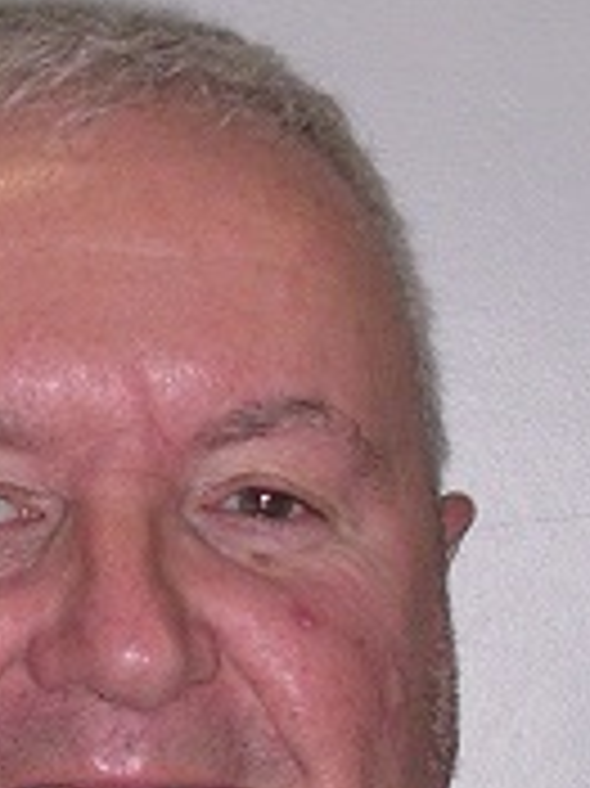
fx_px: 3891
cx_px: 104
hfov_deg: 8.7
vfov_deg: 11.5
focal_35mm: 171
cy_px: 675
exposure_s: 1/60.1
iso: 201
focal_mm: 13
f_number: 4.1
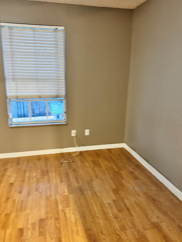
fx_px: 182
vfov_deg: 67.3
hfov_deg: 53.0
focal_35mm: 26
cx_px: 86
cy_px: 116
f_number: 1.78
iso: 640
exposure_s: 1/40
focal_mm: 6.76
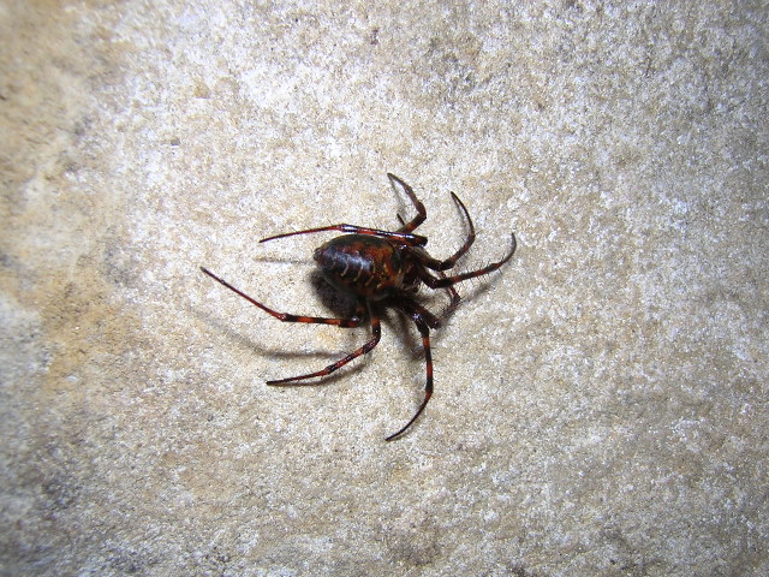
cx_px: 384
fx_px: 800
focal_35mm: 36
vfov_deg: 39.7
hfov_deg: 51.4
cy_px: 288
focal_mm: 4.7
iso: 100
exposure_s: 1/60.1
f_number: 5.2
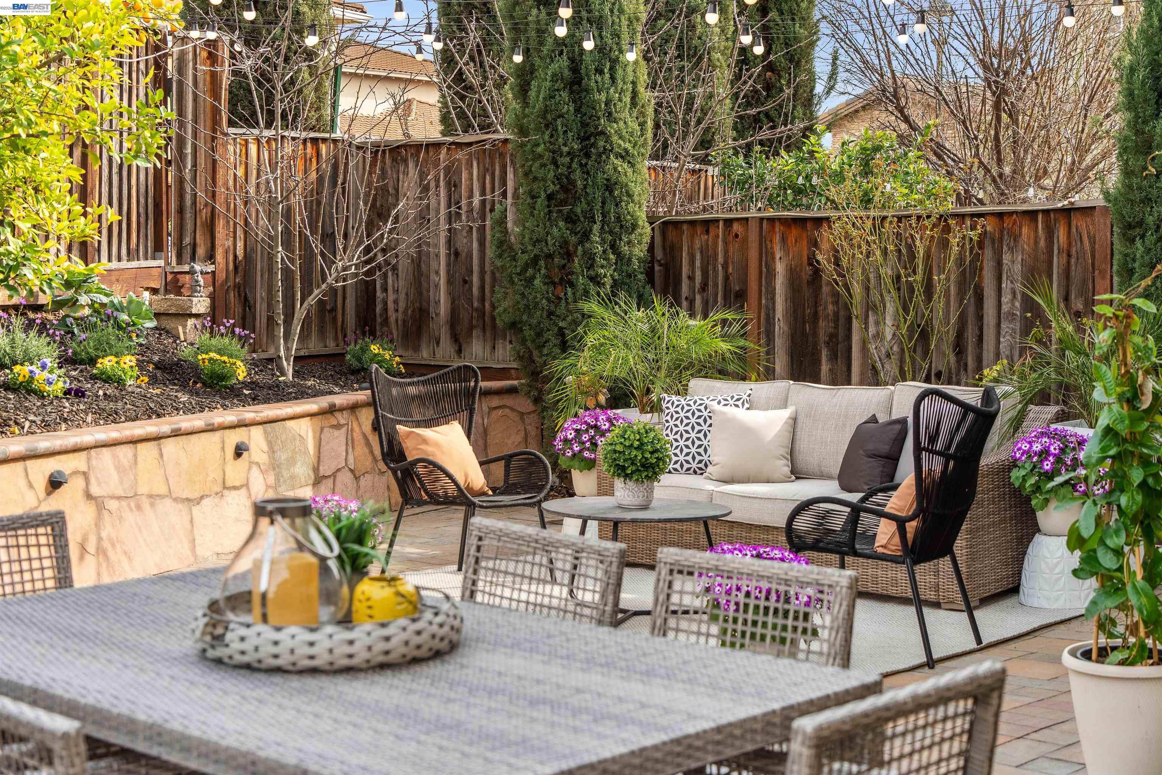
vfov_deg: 25.5
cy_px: 388
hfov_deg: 37.5
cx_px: 581
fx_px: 1711
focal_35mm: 53
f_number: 5.6
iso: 400
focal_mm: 53
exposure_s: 1/500
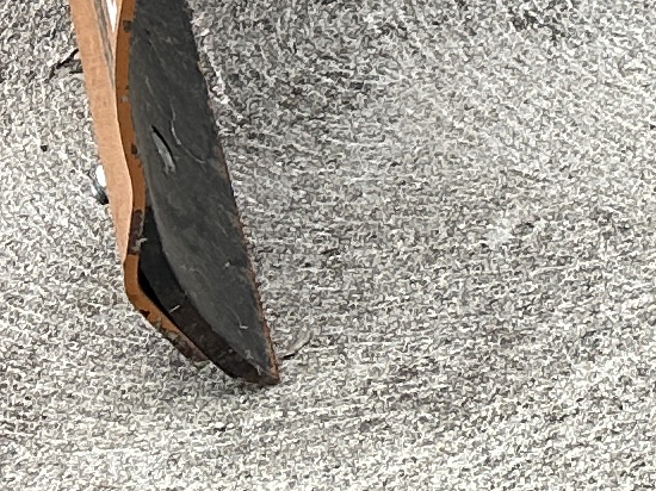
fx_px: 3334
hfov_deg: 9.9
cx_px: 1540
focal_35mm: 176
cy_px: -1198
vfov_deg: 7.1
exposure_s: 1/718
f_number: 1.78
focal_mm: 6.86
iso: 80
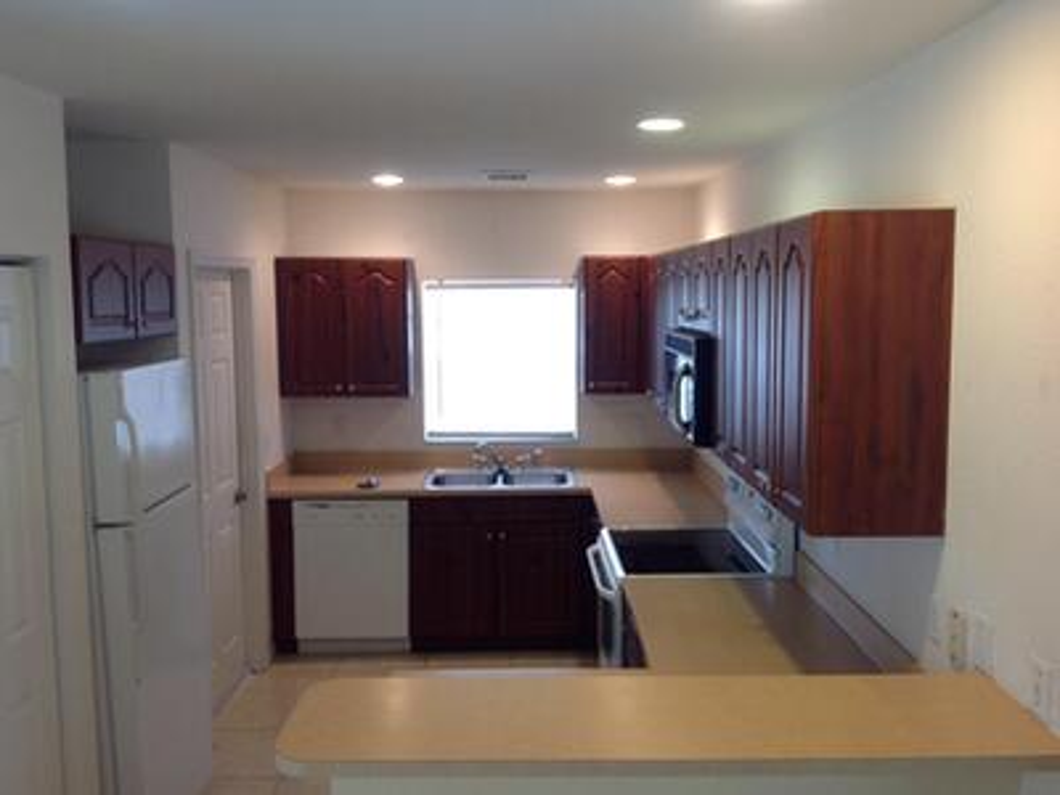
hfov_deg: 52.6
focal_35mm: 35
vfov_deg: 40.7
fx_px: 1072
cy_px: 398
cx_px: 530
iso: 50
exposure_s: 1/20
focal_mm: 4.28
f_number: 2.4
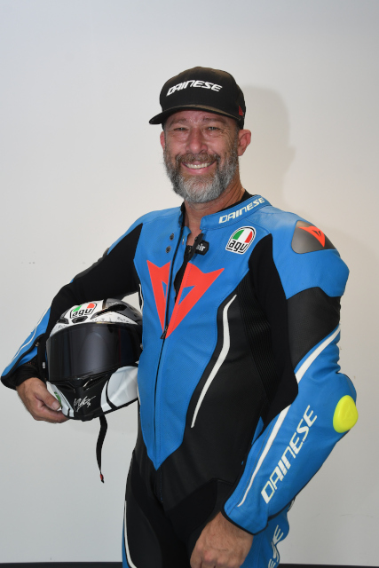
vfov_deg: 41.1
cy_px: 284
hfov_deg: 28.1
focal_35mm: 48
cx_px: 190
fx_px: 758
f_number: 6.3
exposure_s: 1/60
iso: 640
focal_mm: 32
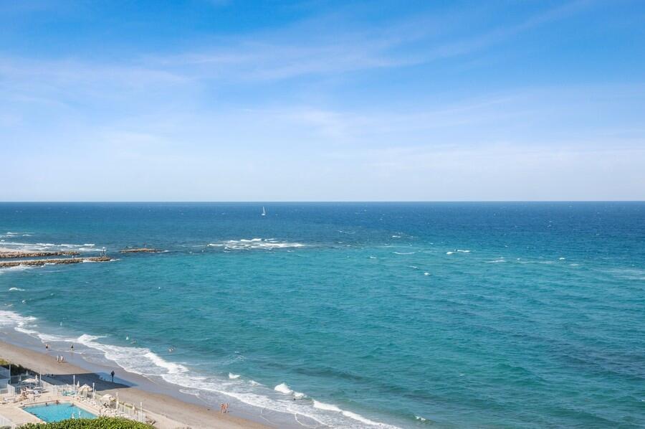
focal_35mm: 50
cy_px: 214
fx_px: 895
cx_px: 322
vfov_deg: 26.9
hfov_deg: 39.6
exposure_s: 1/160
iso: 100
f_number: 11
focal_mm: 50
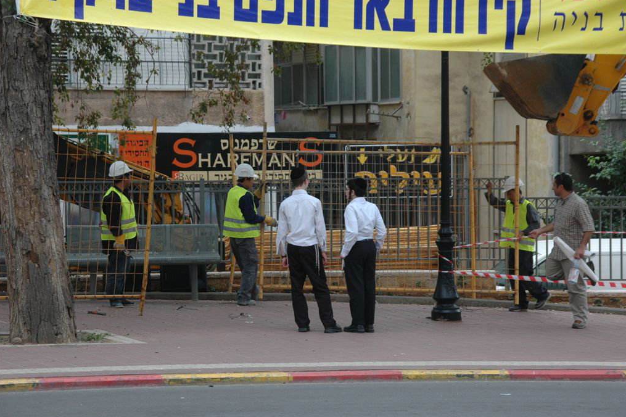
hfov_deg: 17.4
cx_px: 314
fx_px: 2051
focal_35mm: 118
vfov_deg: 11.6
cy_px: 208
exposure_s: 1/250
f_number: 8
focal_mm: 78
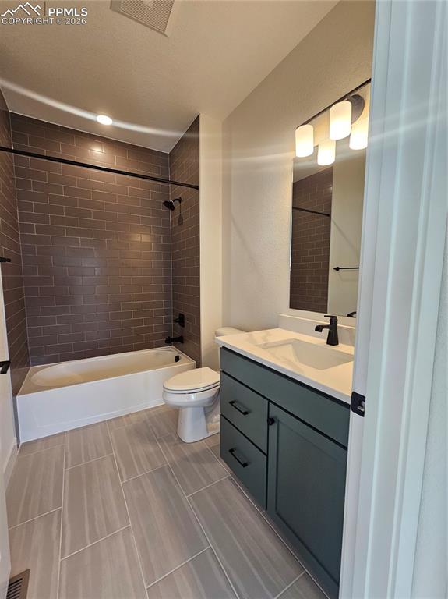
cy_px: 300
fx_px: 225
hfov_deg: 89.9
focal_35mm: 13
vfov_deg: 106.2
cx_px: 224
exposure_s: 1/60
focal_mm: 2.2
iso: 100
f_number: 2.2
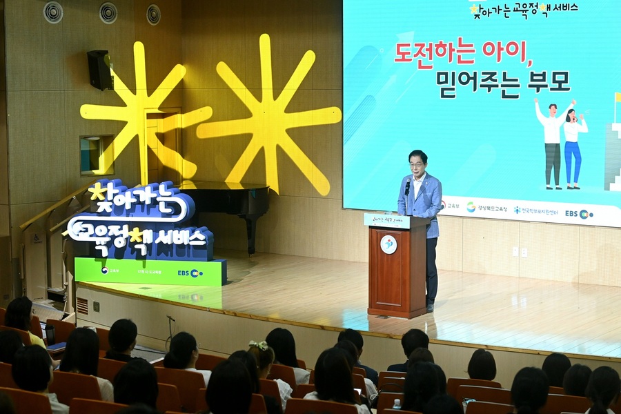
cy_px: 207
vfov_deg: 19.5
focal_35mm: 70
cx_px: 310
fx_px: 1207
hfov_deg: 28.8
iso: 2500
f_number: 5.6
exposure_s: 1/200
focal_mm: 70
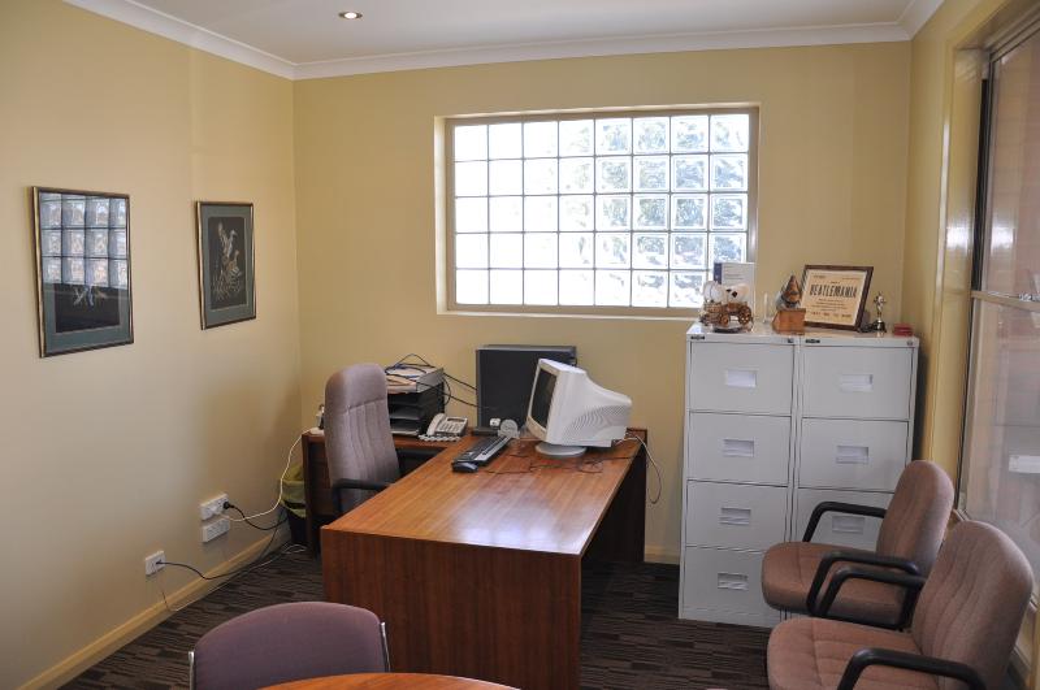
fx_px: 779
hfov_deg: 67.5
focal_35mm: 27
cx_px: 520
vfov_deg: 47.8
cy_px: 345
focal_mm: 18
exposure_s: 1/125
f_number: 3.5
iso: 450
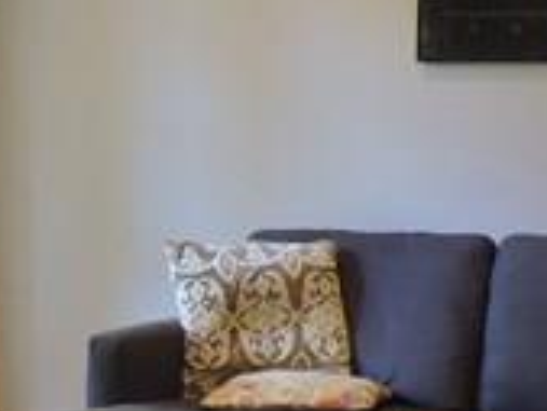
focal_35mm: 145
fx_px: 2293
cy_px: 356
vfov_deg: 10.2
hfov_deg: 13.1
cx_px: -204
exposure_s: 1/30
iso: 400
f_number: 3
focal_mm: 4.3
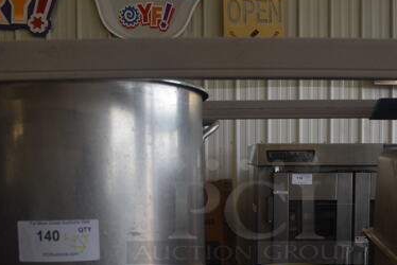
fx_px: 486
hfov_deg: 44.2
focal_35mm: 44
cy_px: 208
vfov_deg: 29.9
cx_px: 245
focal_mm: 18
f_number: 5.6
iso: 200
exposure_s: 1/160
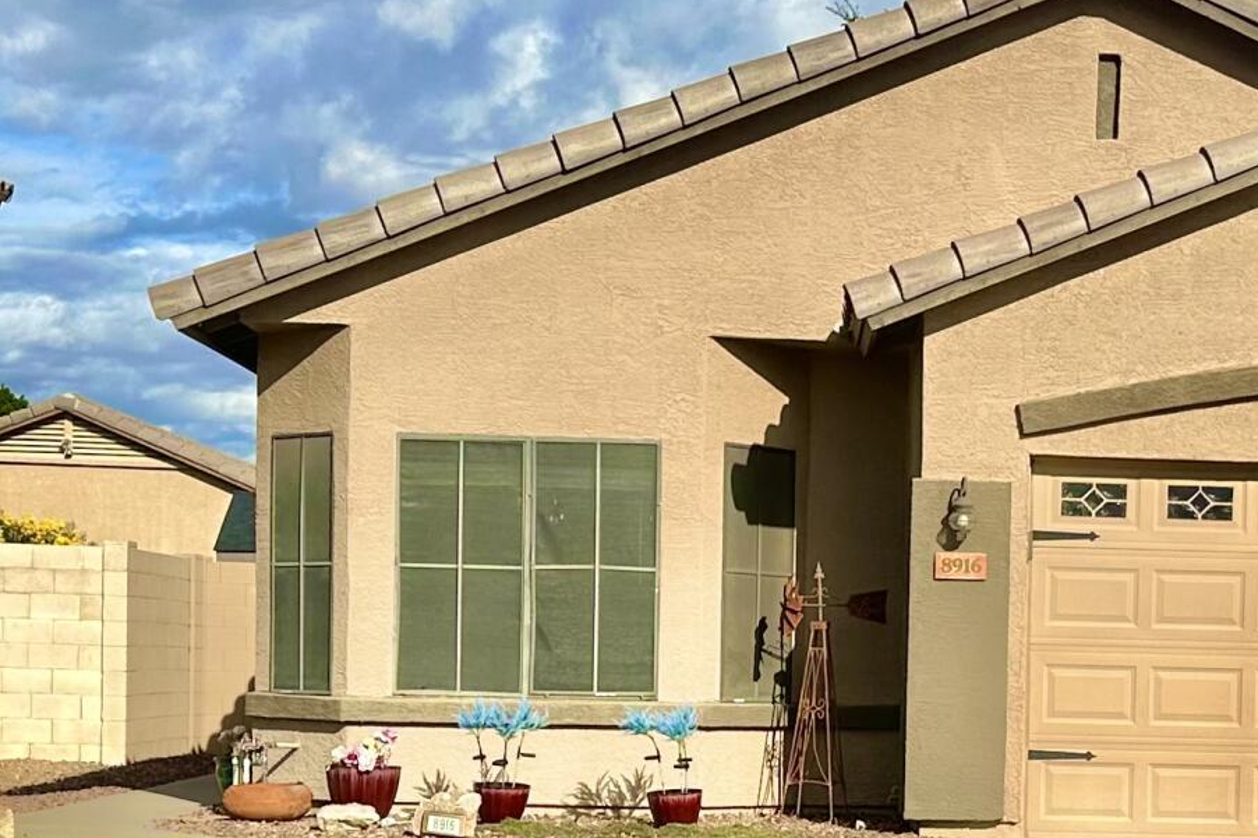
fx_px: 2900
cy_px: 757
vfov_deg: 16.2
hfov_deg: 24.2
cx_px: 954
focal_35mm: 83
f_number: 1.78
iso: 80
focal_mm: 6.86
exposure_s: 1/7576
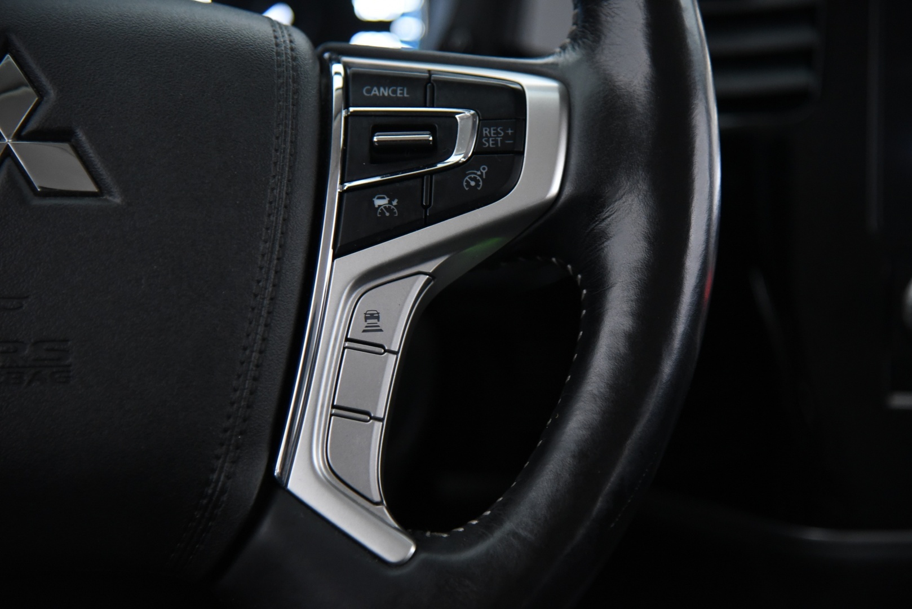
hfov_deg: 19.4
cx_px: 456
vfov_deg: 13.1
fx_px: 2661
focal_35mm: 105
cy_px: 304
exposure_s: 1/25
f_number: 4
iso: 4000
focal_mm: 105
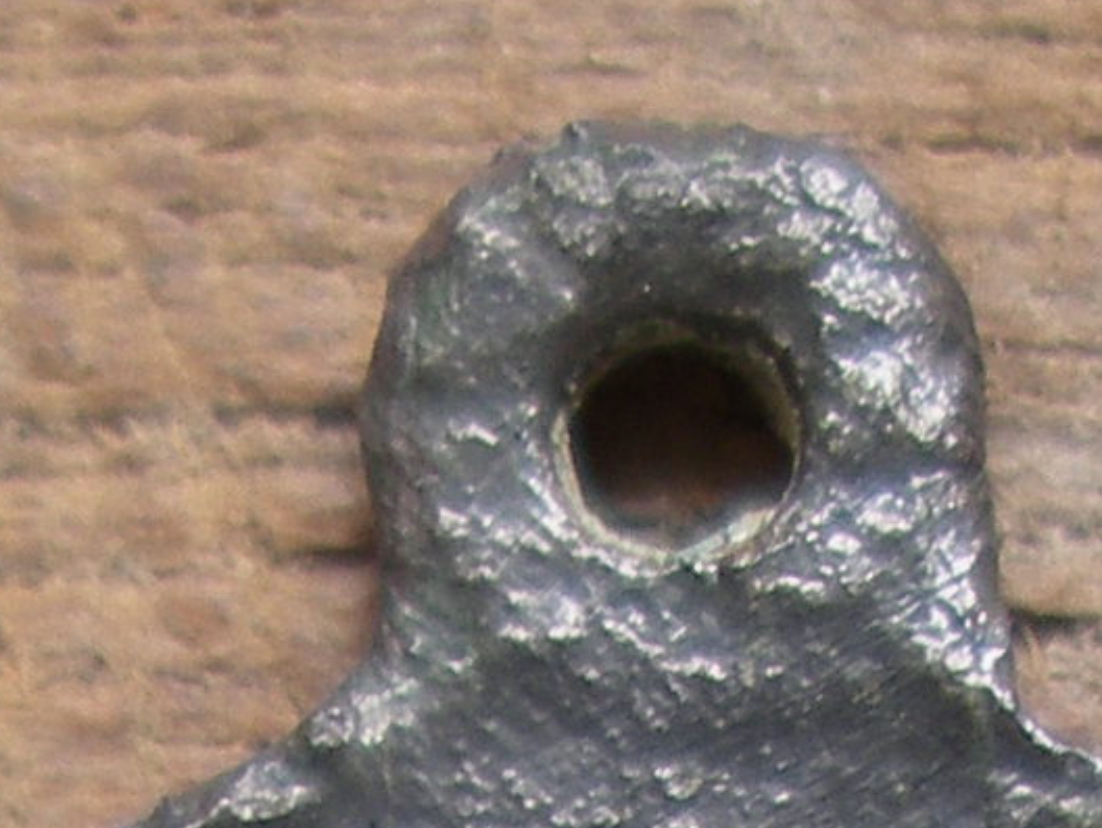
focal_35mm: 214
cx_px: 455
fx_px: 6819
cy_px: 2303
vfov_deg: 6.5
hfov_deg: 9.2
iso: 80
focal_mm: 7.8
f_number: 2.8
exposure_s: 1/40
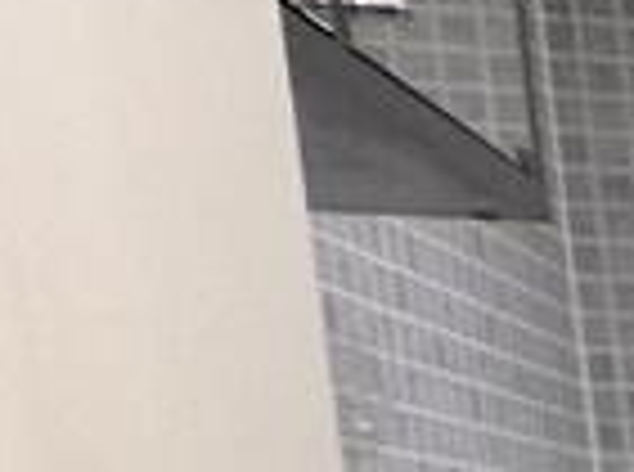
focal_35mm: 102
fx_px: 1863
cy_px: 868
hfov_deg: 11.2
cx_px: 1924
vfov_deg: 13.0
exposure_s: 1/100
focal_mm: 2.22
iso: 320
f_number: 2.2
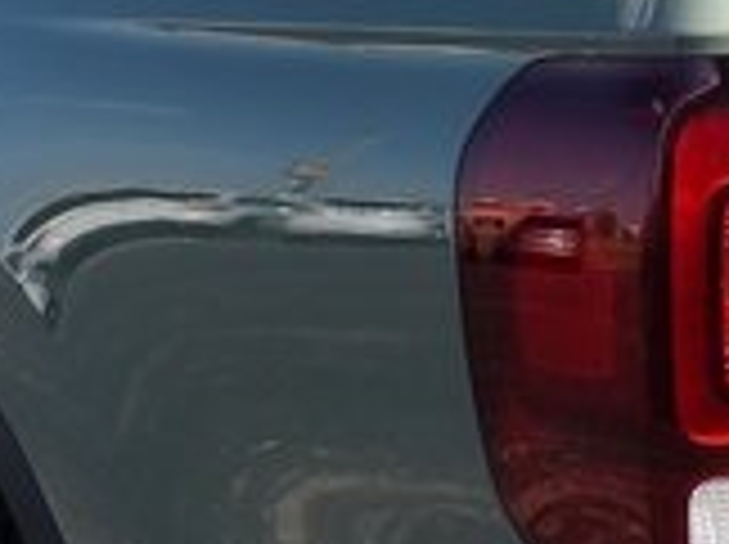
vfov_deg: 15.5
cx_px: 544
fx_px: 1998
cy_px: 360
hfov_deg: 20.5
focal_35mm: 95
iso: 100
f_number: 3.2
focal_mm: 4.3
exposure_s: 1/394
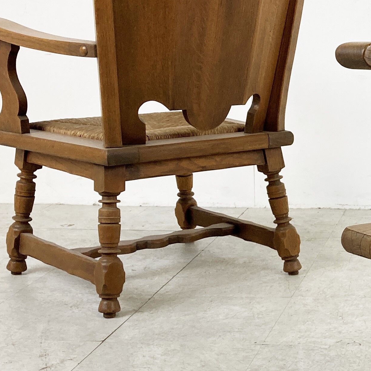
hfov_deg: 20.0
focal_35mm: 81
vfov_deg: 21.4
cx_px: 455
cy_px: 204
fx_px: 982
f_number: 1.8
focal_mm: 3.99
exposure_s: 1/100
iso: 64
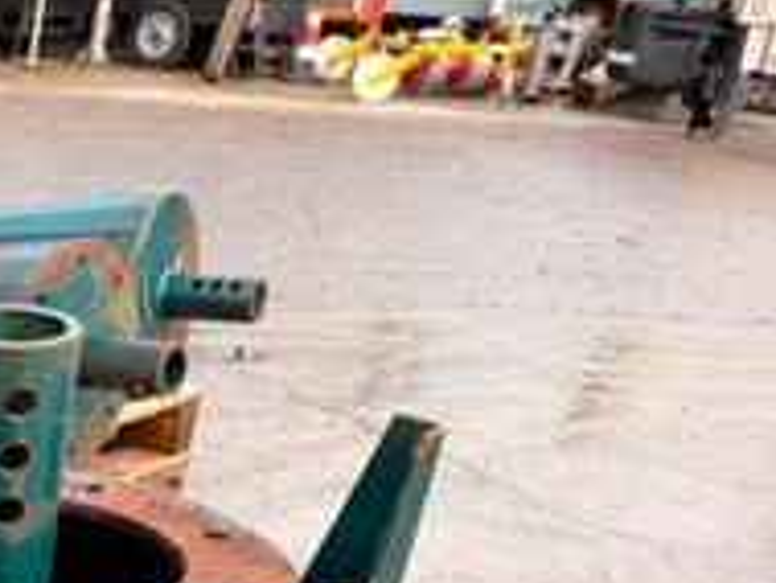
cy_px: 838
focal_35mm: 76
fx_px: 1705
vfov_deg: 17.7
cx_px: -386
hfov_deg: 21.5
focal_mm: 6.76
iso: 80
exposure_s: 1/813
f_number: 1.78
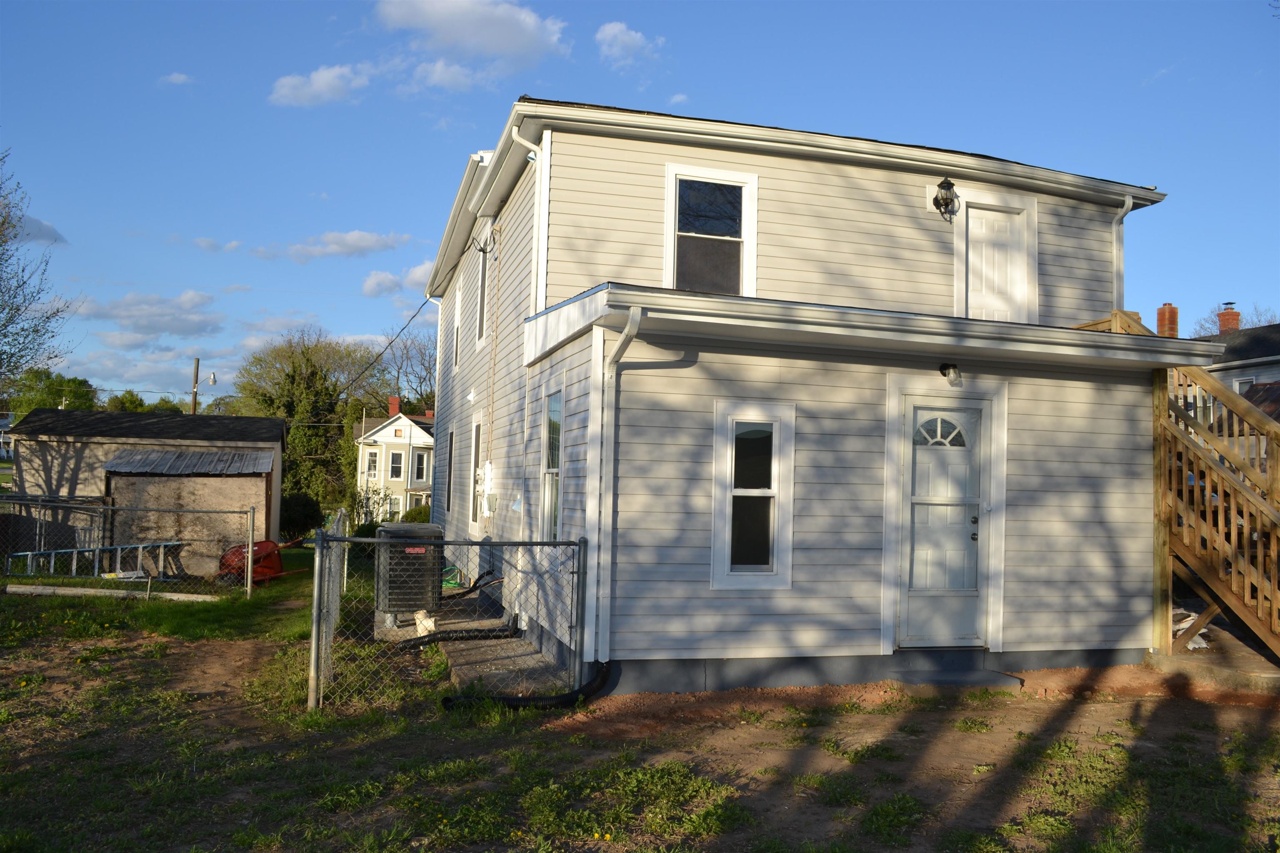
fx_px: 960
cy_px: 426
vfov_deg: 47.9
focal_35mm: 27
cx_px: 640
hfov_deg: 67.4
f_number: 7.1
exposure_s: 1/200
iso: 100
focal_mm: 18
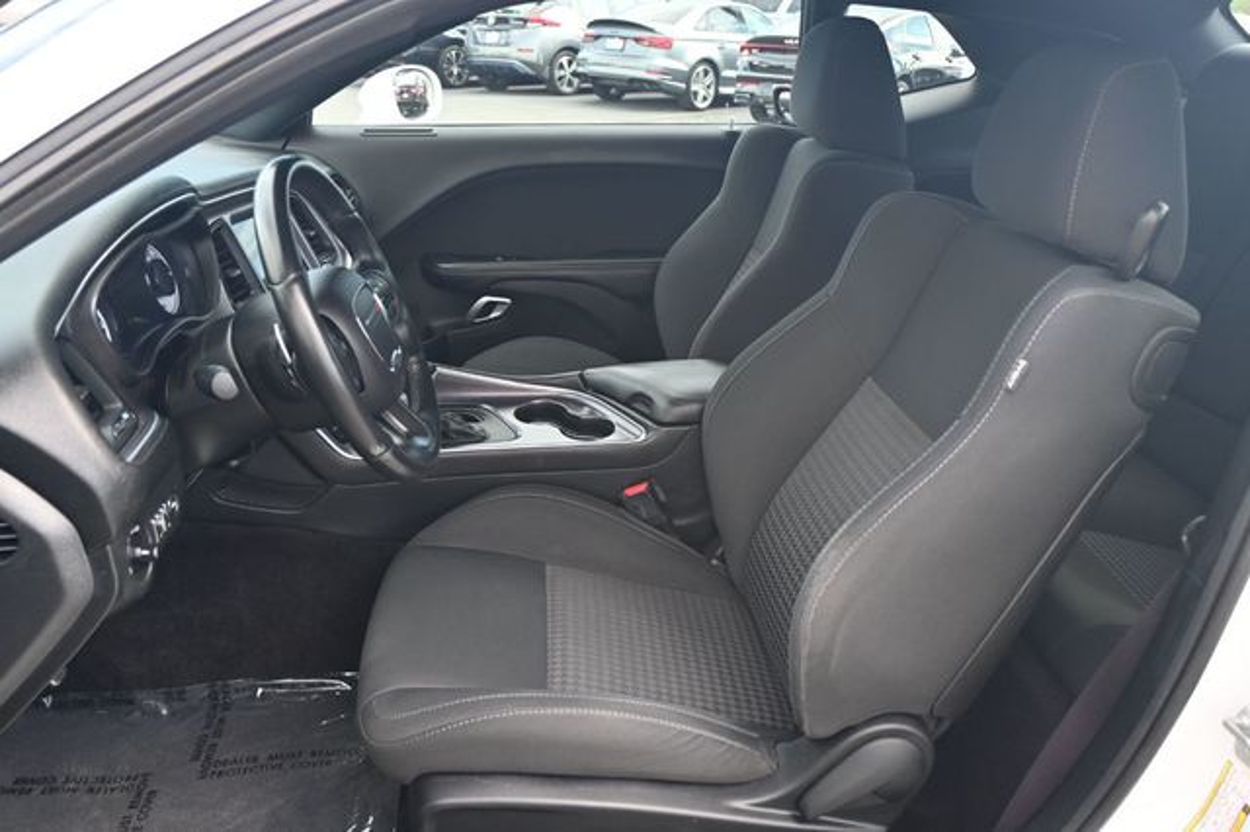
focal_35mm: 29
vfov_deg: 44.6
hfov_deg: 63.2
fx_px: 1015
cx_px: 625
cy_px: 416
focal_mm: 19.5
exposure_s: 1/200
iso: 400
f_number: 3.8
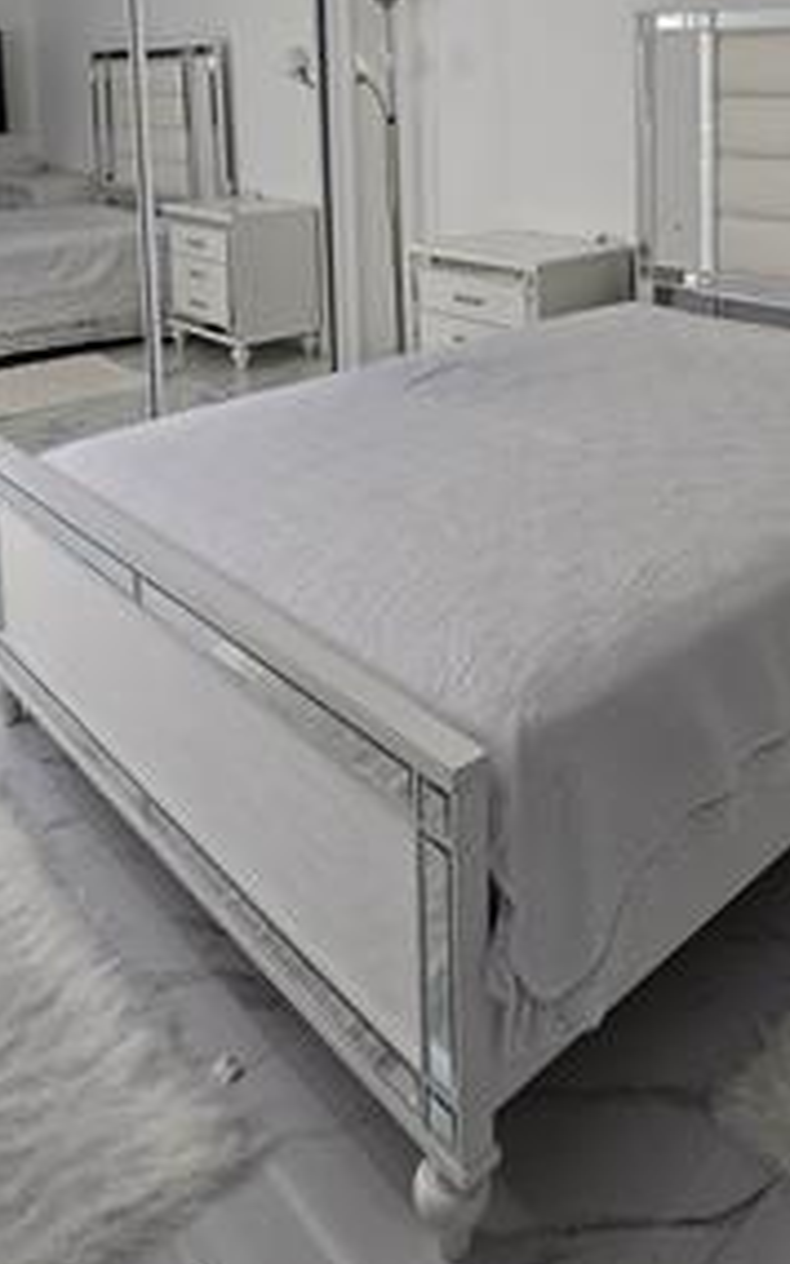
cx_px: 550
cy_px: 177
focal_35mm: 29
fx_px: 999
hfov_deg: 42.3
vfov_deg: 57.5
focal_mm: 2.2
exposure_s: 1/60
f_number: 2.2
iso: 200
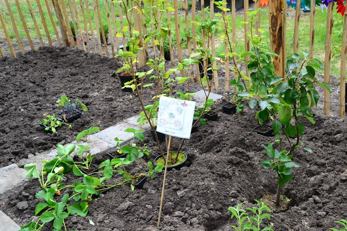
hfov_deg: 41.1
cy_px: 116
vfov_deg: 28.1
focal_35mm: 48
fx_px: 463
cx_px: 174
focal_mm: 32
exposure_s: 1/500
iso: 1600
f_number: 11
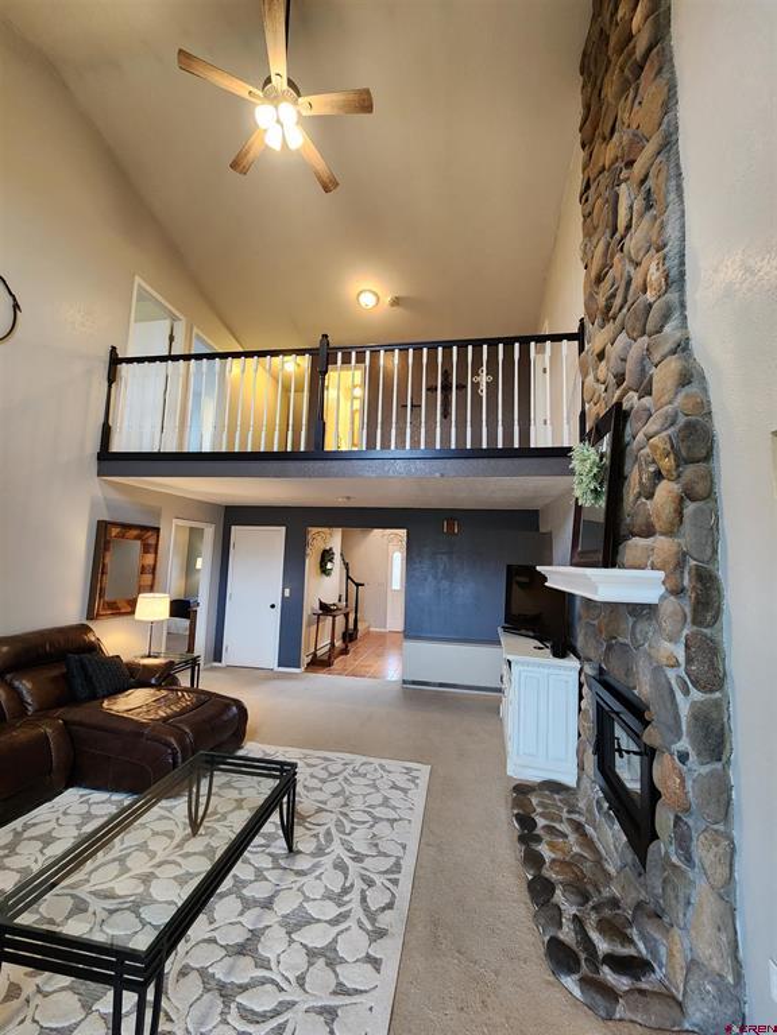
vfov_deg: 106.2
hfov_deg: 89.9
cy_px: 518
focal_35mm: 13
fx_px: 389
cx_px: 388
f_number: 2.2
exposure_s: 1/30
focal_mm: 2.2
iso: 400
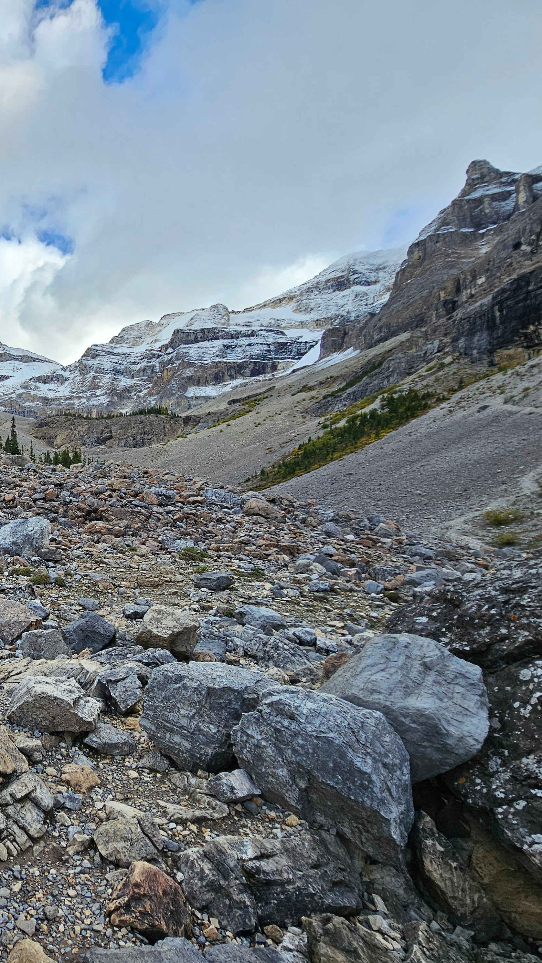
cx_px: -19
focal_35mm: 19
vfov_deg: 89.6
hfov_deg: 46.9
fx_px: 486
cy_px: 483
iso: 50
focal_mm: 2.2
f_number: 2.2
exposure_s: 1/947
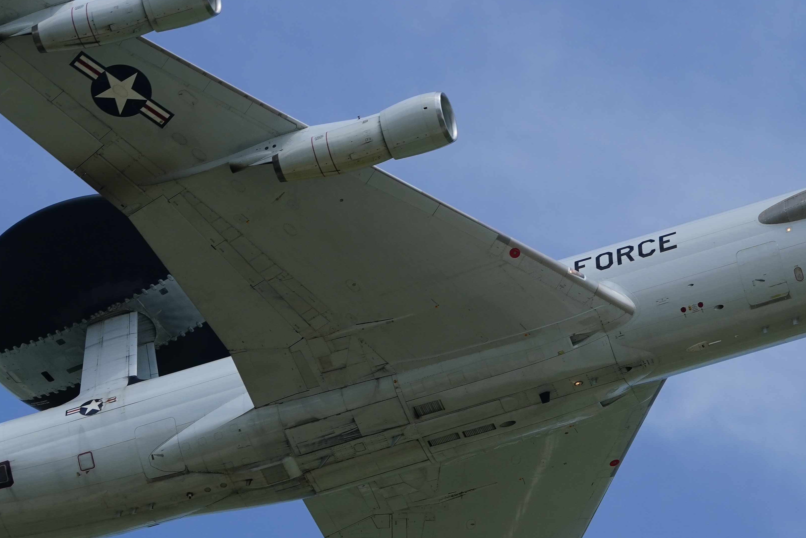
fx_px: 8328
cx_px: 567
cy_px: 429
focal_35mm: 372
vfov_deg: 3.7
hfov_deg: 5.5
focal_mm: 200
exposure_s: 1/1000
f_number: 13
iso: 640
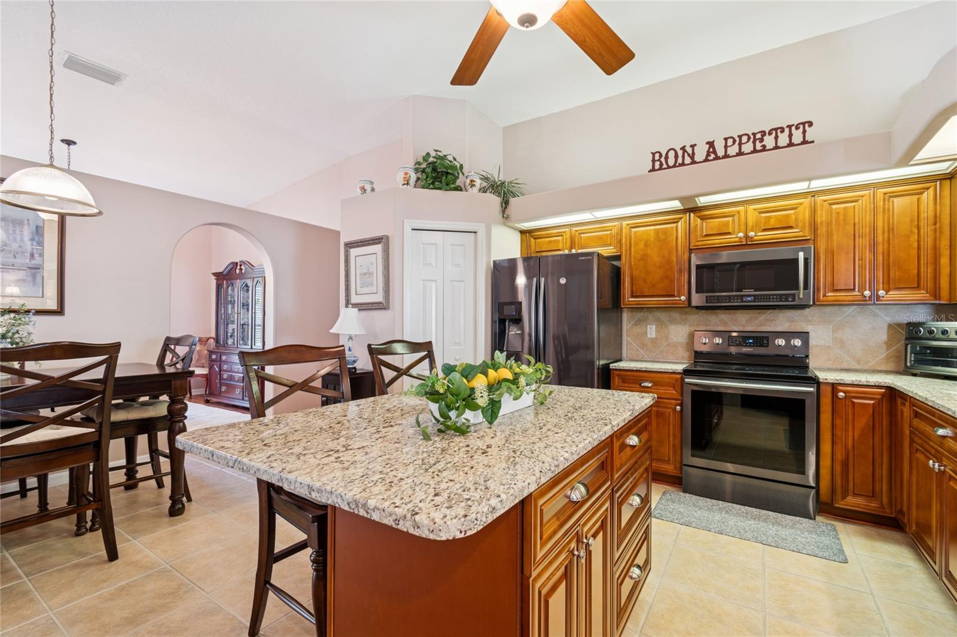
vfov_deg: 77.3
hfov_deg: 100.4
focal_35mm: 15
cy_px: 318
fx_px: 399
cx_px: 478
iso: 100
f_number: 7.1
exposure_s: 2
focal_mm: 10
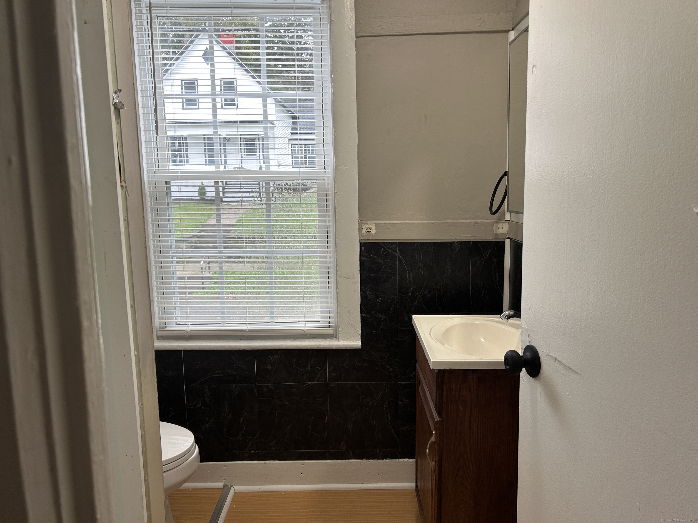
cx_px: 349
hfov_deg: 67.3
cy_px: 262
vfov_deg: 53.1
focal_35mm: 26
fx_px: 524
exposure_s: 1/120
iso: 64
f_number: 1.5
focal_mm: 5.7
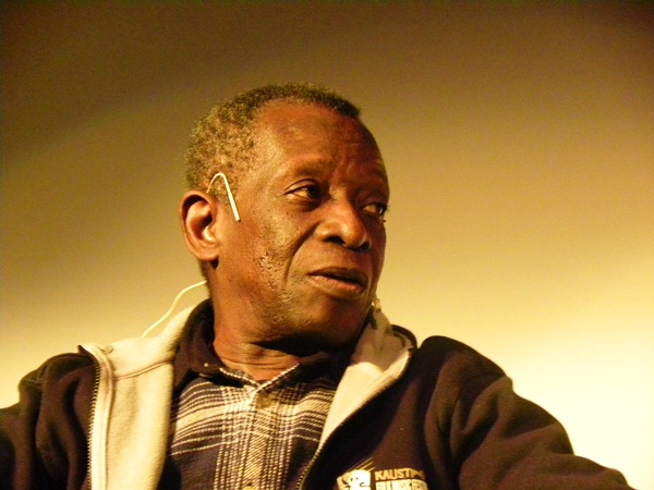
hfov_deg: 8.0
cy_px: 245
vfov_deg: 6.0
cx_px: 327
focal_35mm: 247
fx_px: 4667
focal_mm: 44
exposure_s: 1/11.2
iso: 800
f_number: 4.5
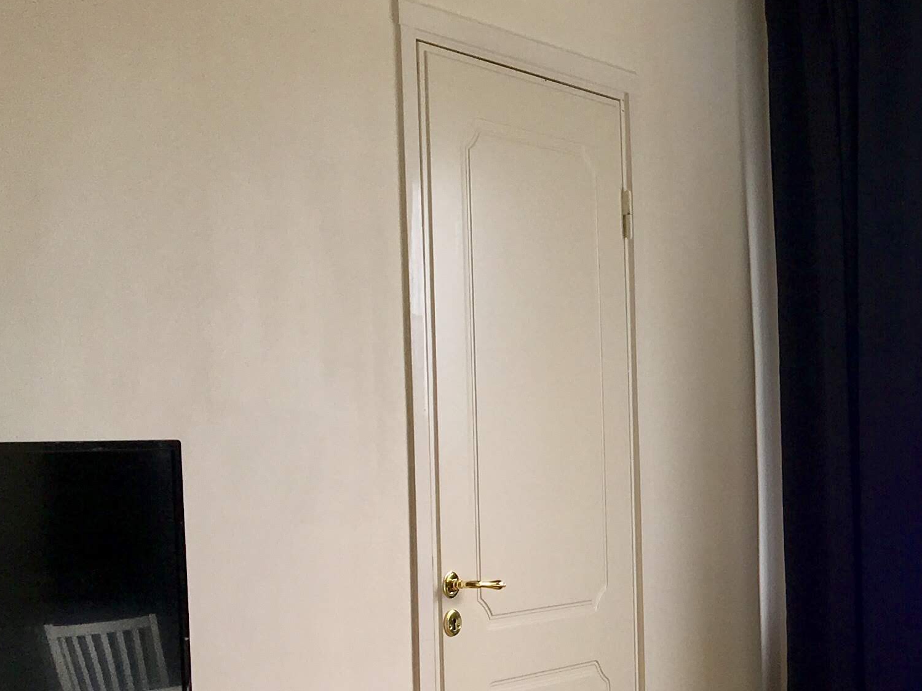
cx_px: 1057
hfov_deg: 23.2
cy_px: 460
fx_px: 2077
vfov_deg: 18.8
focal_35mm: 78
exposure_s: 1/100
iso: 25
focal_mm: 4.15
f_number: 2.2
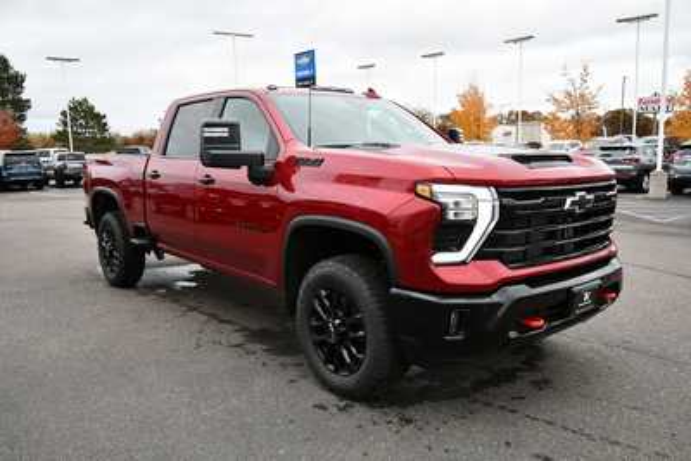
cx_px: 346
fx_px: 576
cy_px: 230
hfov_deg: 61.9
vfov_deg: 43.6
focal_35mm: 30
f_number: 5.6
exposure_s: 1/125
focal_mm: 20
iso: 800
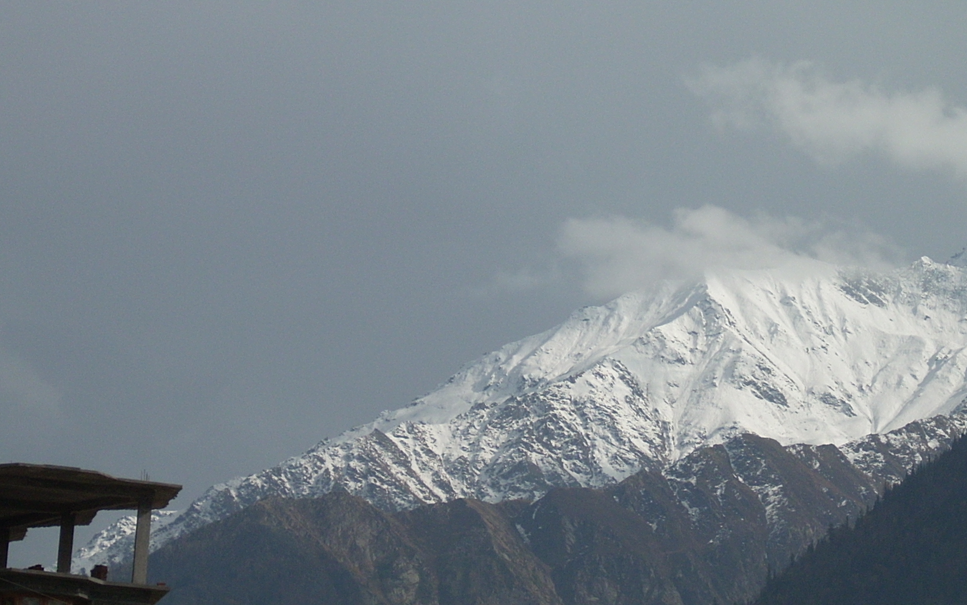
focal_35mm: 187
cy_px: 153
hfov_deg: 11.2
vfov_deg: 7.0
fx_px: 4928
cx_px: 624
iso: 64
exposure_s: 1/210
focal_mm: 18.6
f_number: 10.4
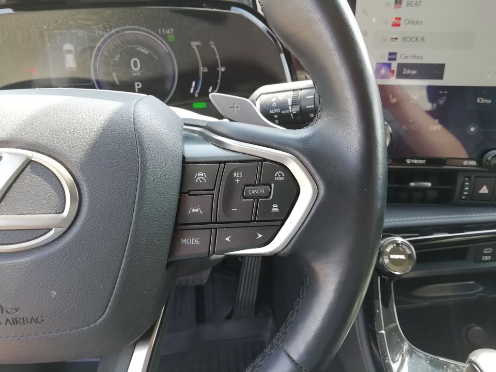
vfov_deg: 53.1
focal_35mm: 26
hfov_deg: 67.3
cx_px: 248
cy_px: 186
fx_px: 373
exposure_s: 1/50
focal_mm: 3.21
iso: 50
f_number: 2.2
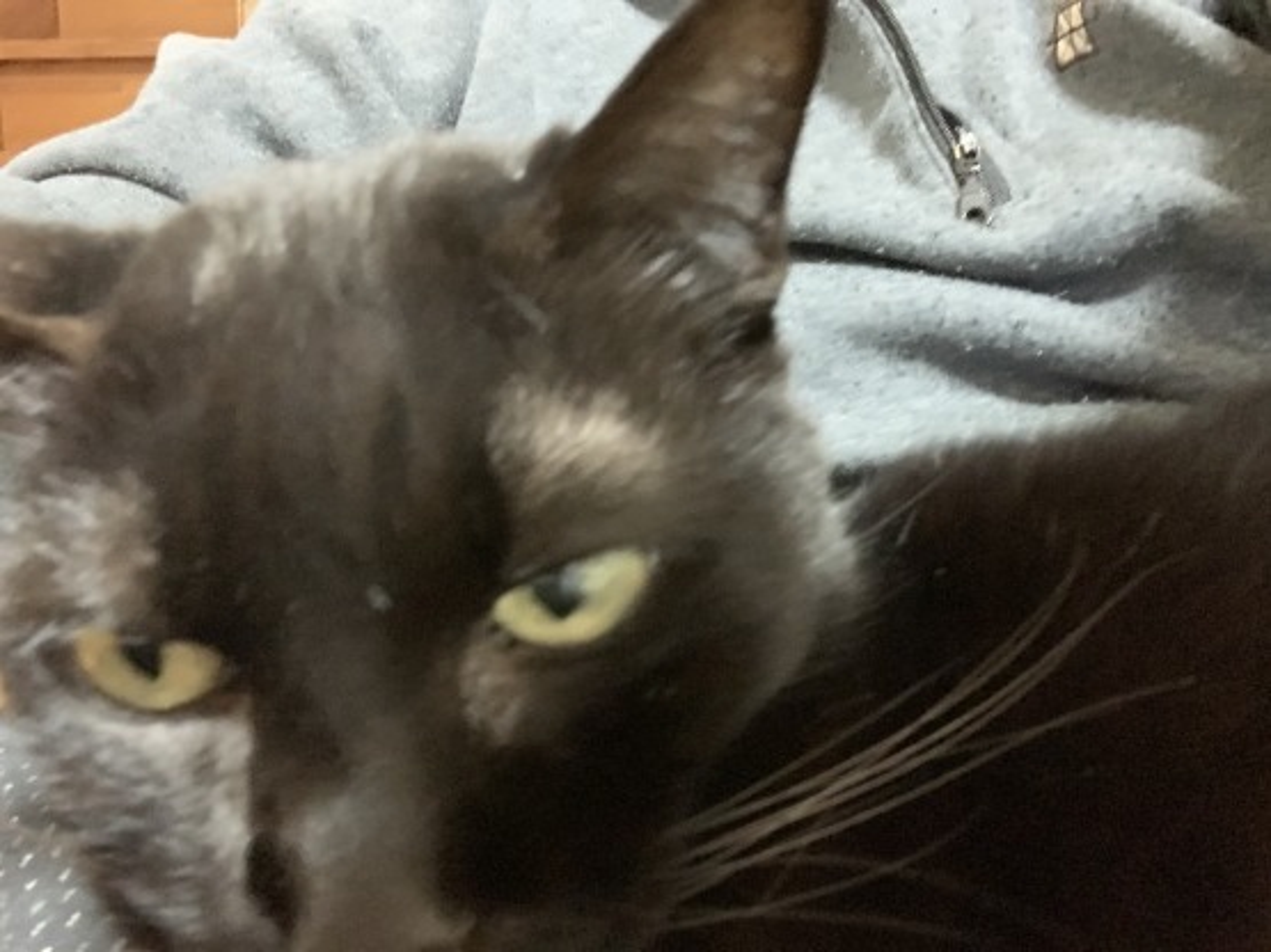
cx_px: 636
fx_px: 1175
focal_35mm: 32
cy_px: 476
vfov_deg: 44.1
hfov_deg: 56.8
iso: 1600
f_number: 2.2
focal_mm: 2.87
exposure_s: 1/16
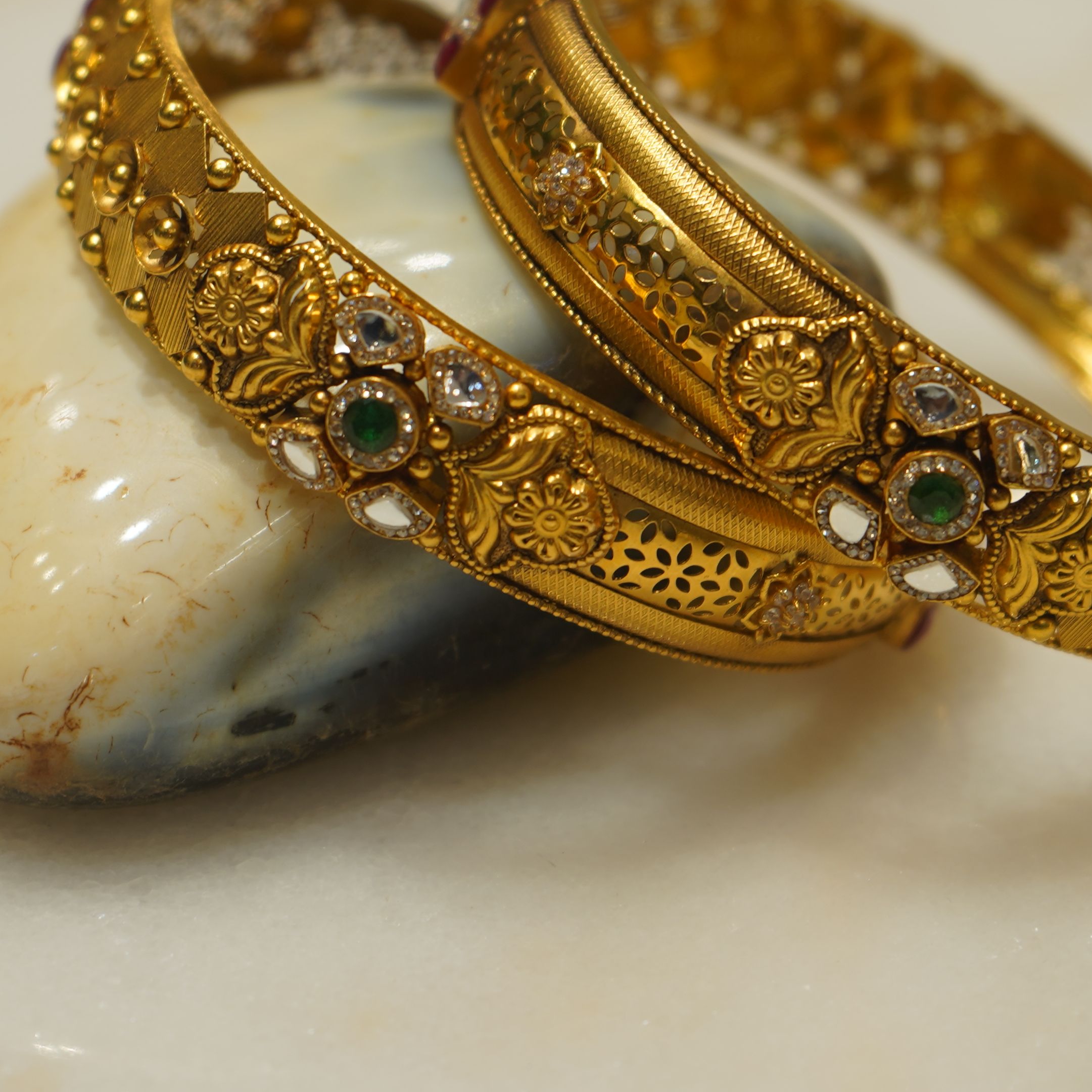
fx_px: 4211
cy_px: 337
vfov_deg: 14.7
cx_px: 643
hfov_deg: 14.8
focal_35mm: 118
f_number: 5
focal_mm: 50
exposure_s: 1/60
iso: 100
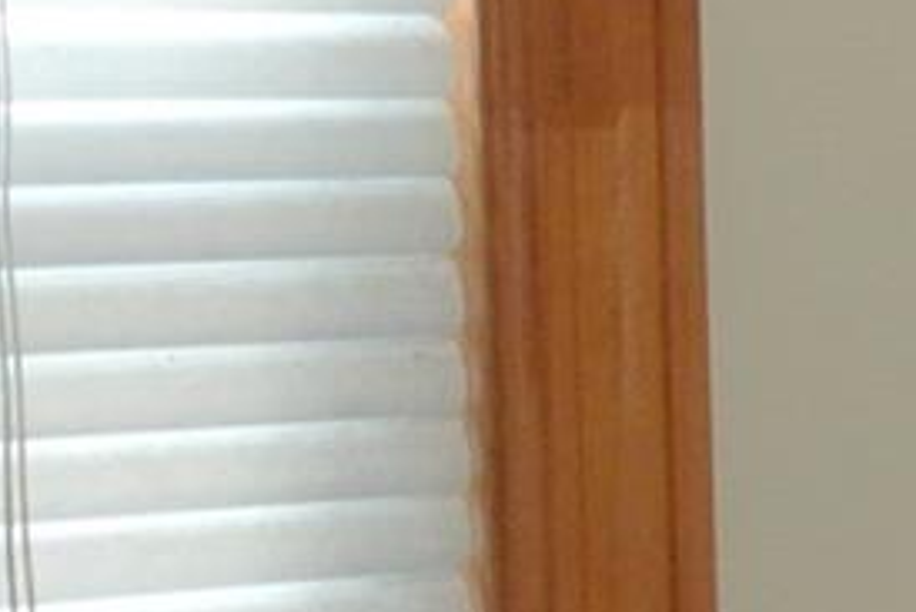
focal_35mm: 217
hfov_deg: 7.7
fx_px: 5524
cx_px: 3116
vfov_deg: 6.3
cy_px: 358
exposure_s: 1/60
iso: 640
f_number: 3.5
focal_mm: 11
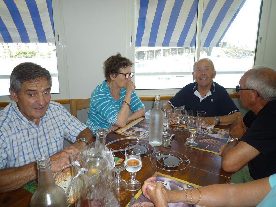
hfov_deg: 69.4
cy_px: 104
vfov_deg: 54.9
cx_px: 138
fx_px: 199
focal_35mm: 25
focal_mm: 4.4
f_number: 2.8
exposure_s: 1/80
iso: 100
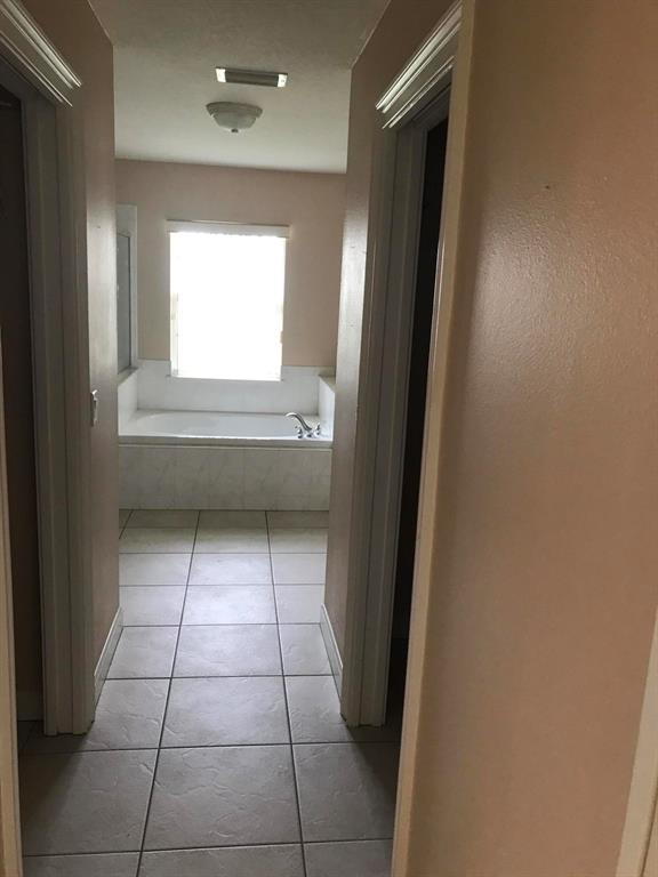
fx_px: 710
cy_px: 438
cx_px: 329
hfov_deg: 49.7
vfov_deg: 63.4
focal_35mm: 28
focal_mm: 3.99
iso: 40
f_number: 1.8
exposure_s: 1/24
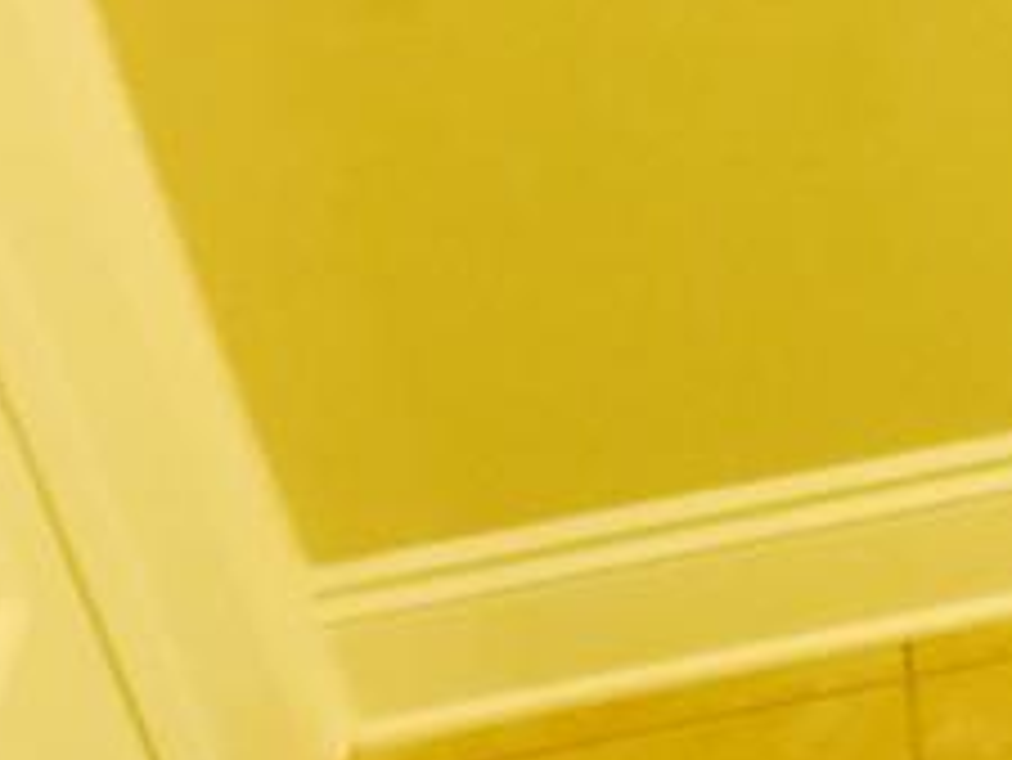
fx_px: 3861
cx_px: 1799
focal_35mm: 132
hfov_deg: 13.5
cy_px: 1066
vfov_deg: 10.9
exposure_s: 1/10
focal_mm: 4.15
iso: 125
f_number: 2.2
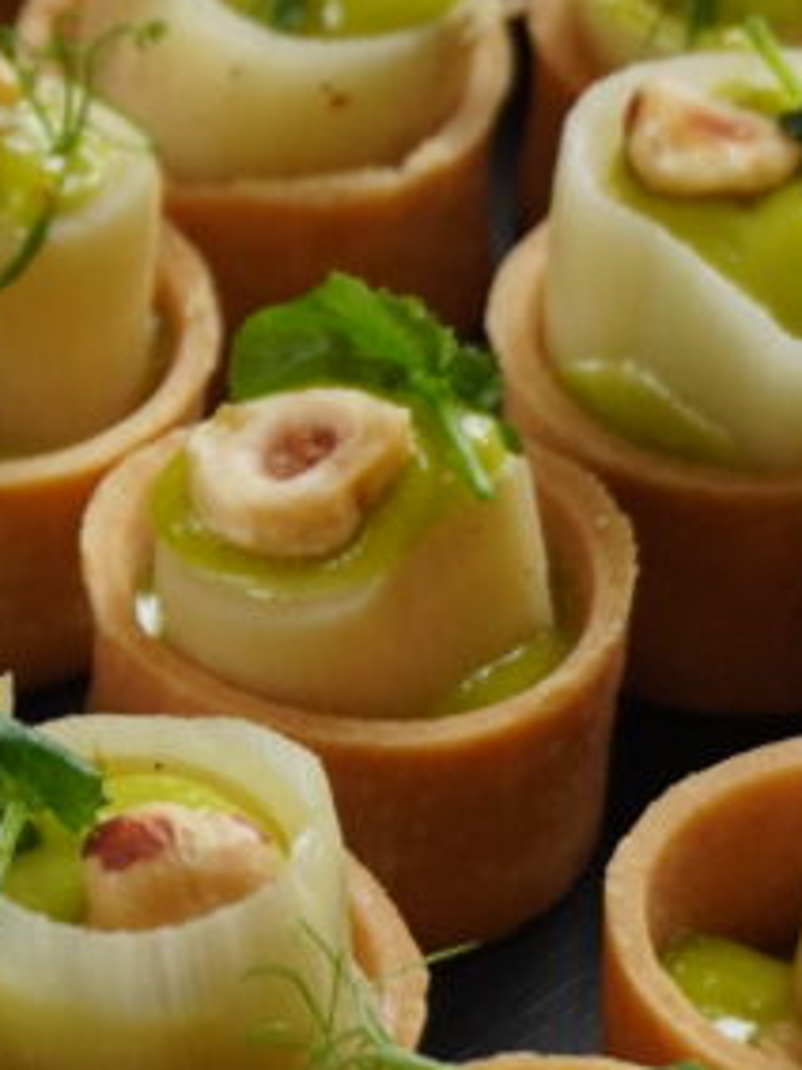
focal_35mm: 235
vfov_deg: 8.4
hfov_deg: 6.3
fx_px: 7257
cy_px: -166
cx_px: -157
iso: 1600
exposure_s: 1/80
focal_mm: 45
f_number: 5.6
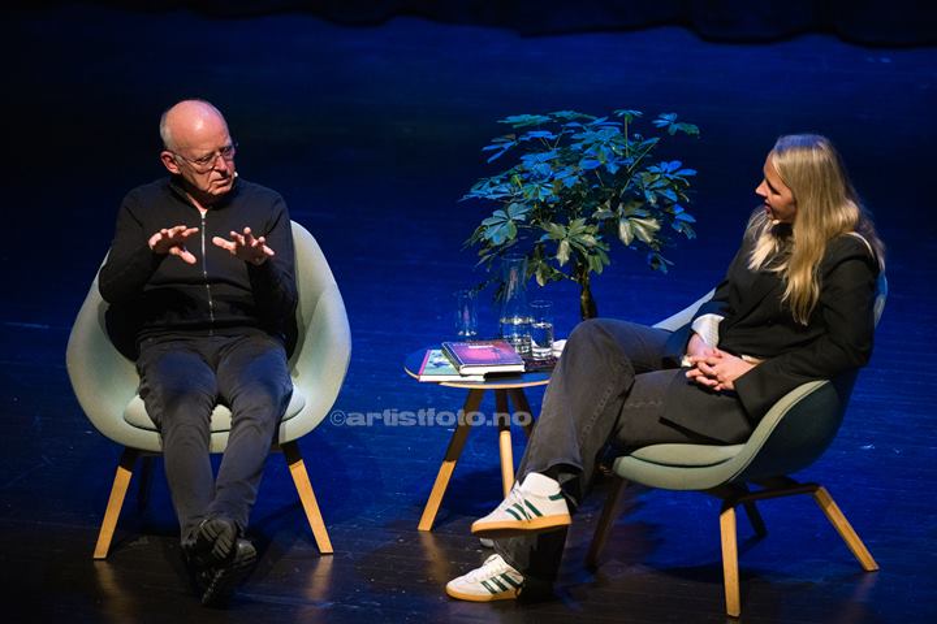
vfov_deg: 6.9
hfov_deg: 10.3
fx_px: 5205
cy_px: 312
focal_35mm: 200
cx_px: 468
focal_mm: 200
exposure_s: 1/800
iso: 3200
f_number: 2.8
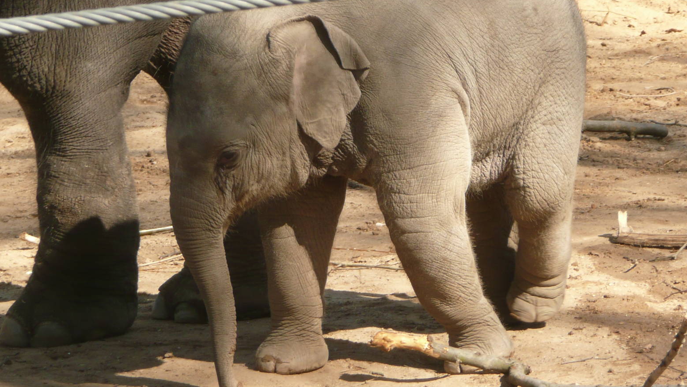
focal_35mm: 297
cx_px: 353
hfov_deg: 7.3
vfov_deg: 4.1
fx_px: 5411
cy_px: 168
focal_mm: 29.2
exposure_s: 1/160
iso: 100
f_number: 4.8
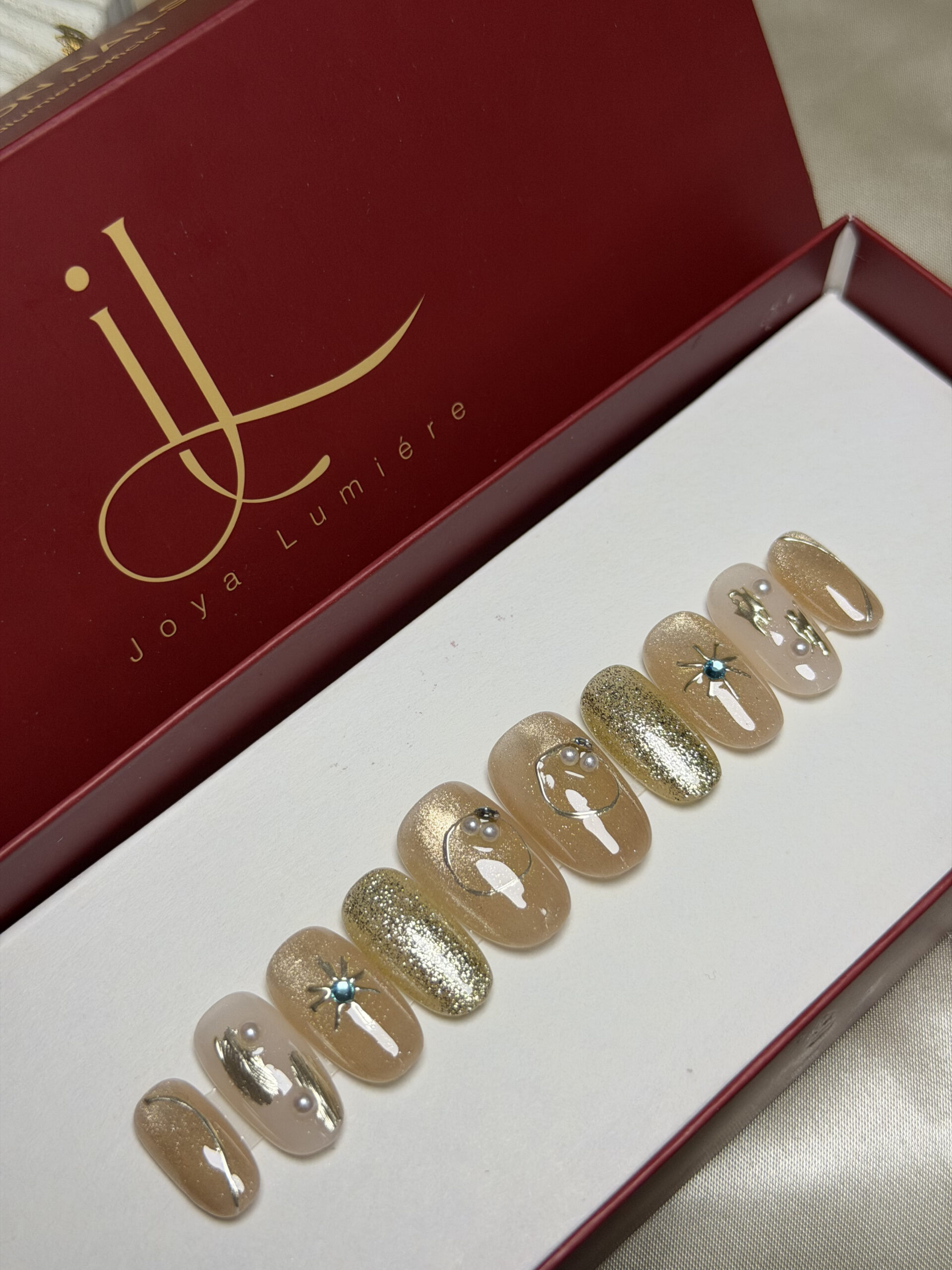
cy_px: 635
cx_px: 476
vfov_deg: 39.7
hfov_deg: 30.3
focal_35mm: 48
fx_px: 1760
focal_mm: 6.76
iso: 80
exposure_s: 1/121
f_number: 1.78
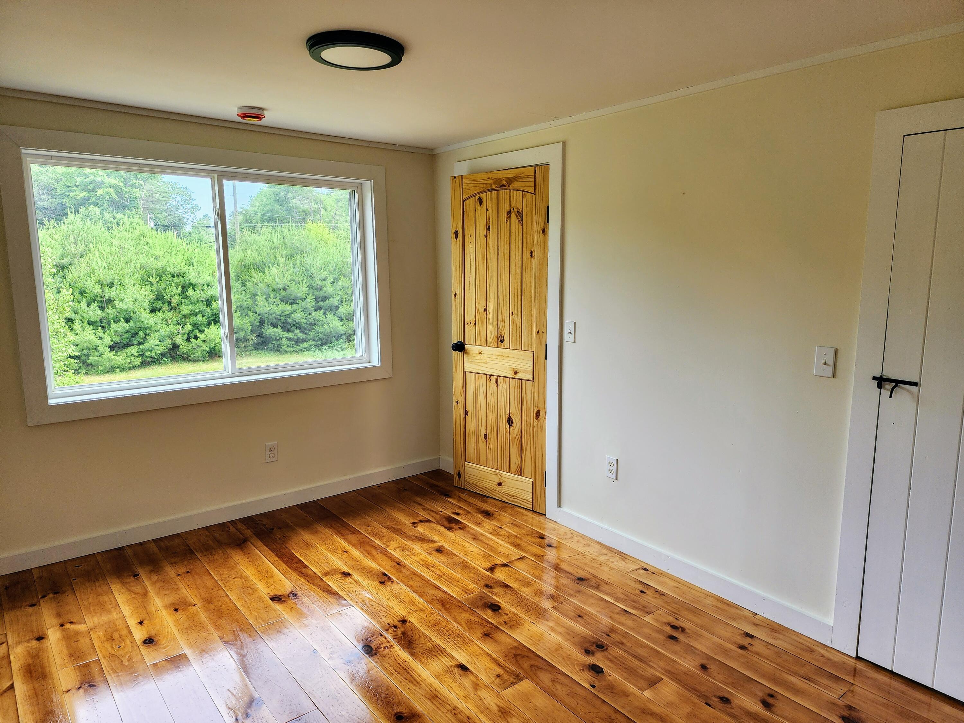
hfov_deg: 73.9
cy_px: 362
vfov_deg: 58.9
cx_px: 482
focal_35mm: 23
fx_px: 641
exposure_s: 1/180
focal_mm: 6.4
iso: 80
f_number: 1.8
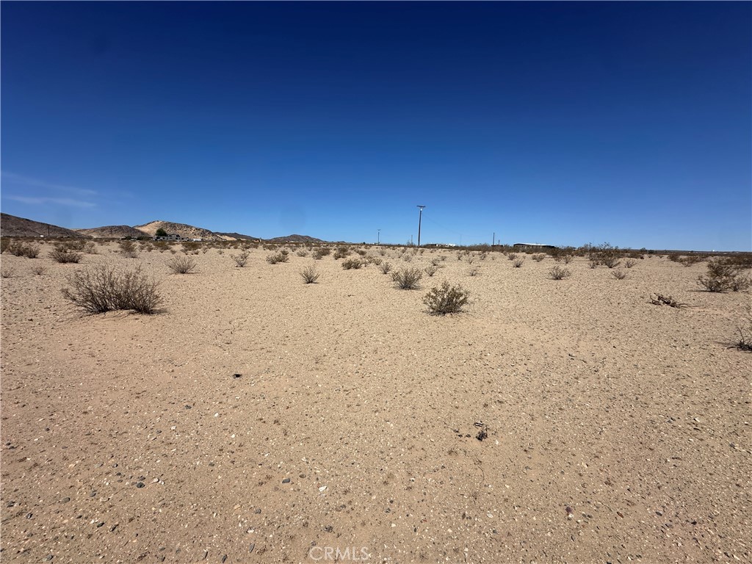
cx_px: 376
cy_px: 282
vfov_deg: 85.7
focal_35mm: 14
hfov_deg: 102.1
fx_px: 304
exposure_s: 1/5814
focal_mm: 2.22
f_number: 2.2
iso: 50
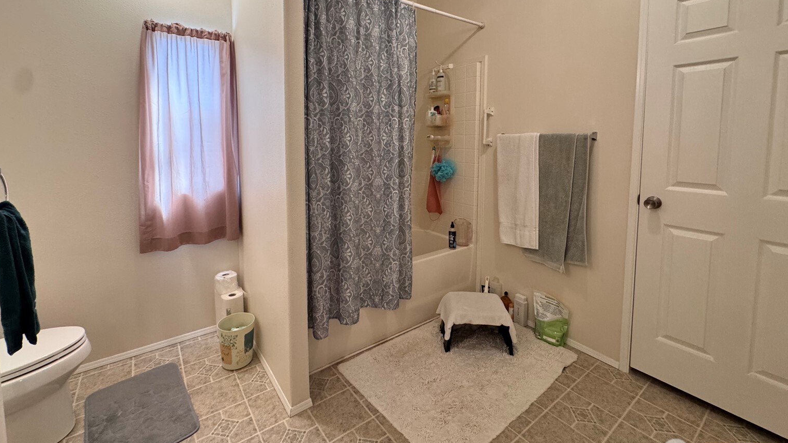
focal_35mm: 16
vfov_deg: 66.0
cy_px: 164
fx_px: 334
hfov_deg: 99.3
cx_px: 382
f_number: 2.2
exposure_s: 1/120
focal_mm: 2.22
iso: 320
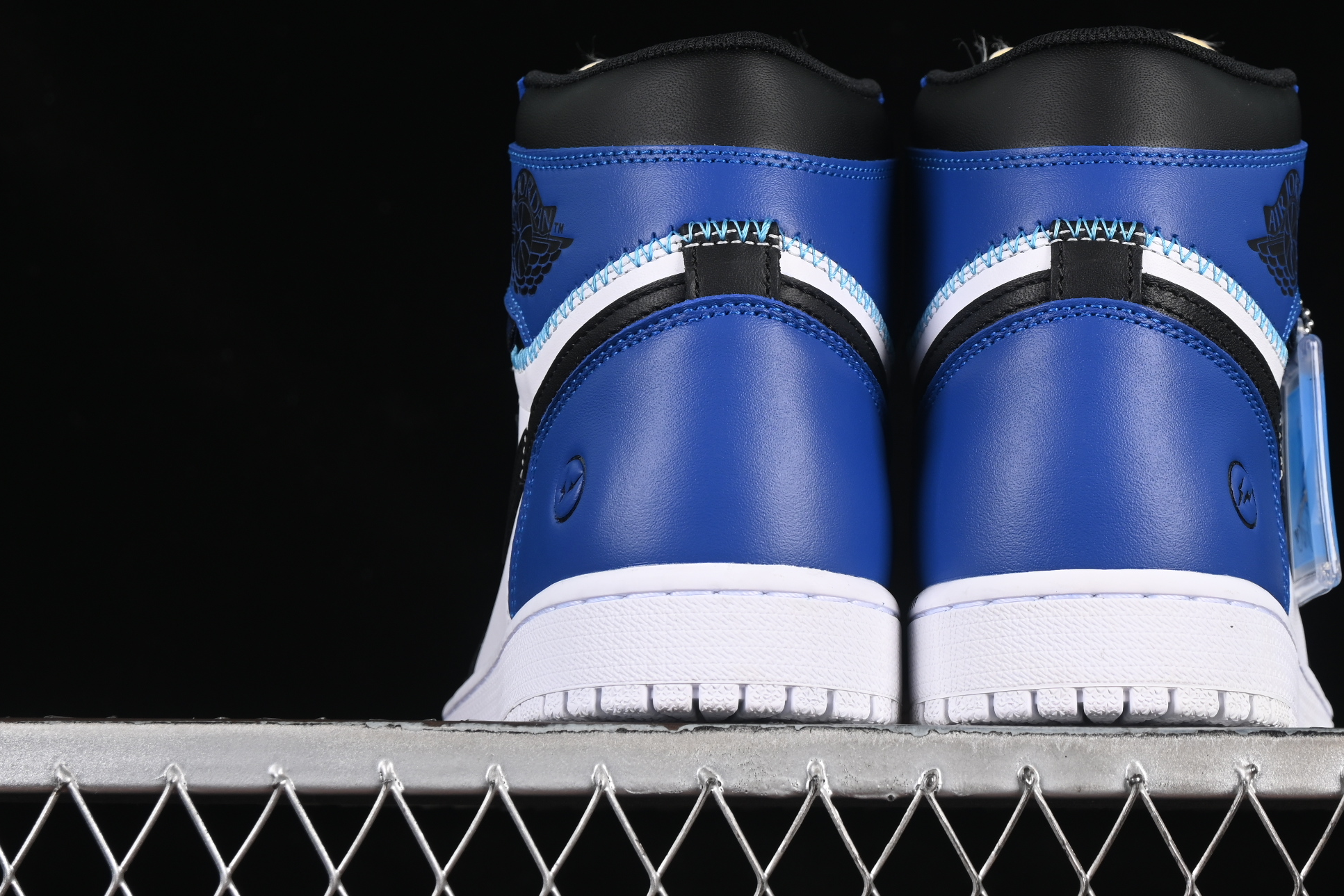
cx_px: 916
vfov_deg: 12.7
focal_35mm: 108
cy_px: 323
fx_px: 4032
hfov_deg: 18.9
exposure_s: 1/60
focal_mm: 50
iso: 160
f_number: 7.1
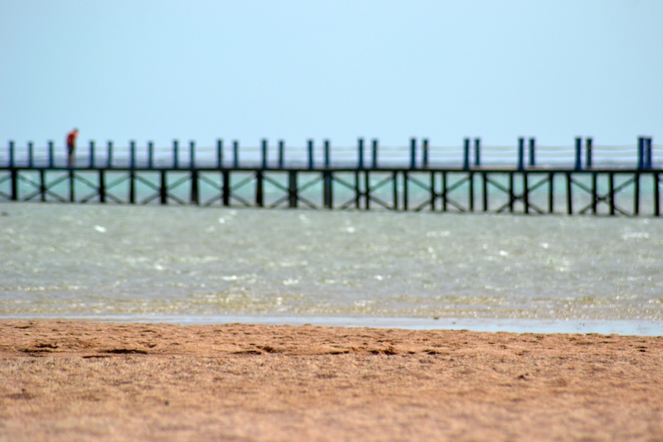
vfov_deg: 4.4
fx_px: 5802
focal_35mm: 315
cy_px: 221
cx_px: 332
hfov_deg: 6.5
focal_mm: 210
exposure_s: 1/2000
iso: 280
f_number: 5.6
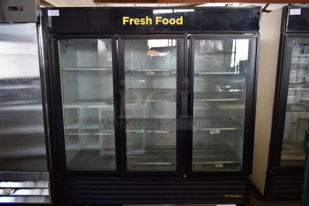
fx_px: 232
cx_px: 154
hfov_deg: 67.3
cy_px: 103
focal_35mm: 27
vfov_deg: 48.0
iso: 280
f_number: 3.5
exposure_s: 1/30
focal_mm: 18
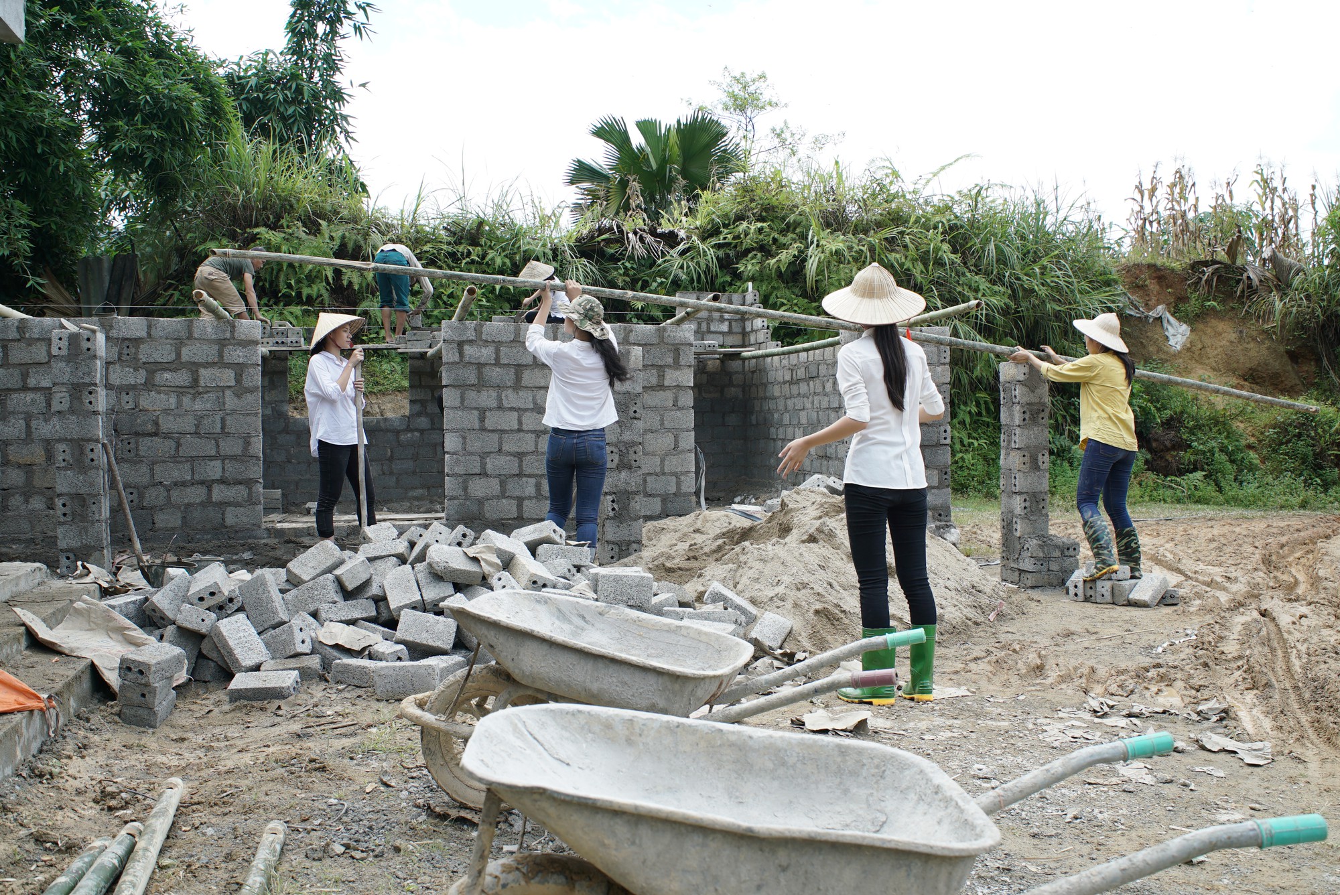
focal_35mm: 32
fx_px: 1192
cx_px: 670
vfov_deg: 41.2
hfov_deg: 58.7
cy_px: 448
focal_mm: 32
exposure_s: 1/100
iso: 100
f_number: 6.3
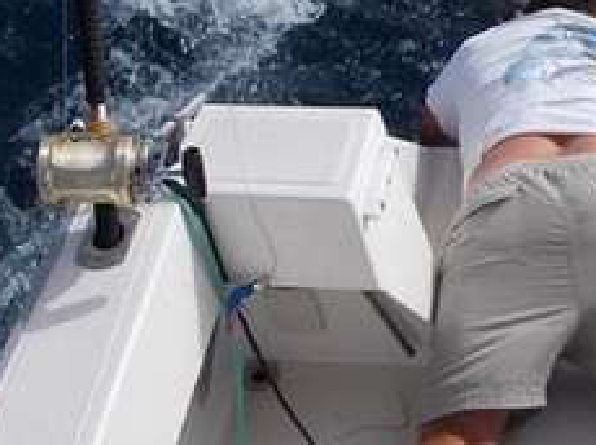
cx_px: 575
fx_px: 2030
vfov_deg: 12.4
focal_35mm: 118
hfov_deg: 16.4
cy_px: 28
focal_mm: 6.1
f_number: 6.5
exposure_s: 1/320
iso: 80
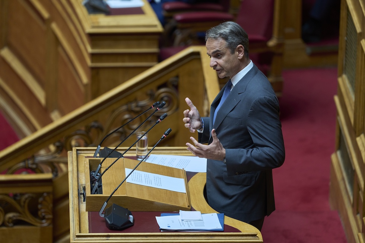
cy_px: 122
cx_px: 182
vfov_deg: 4.6
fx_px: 3041
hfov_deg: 6.9
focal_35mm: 300
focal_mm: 300
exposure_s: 1/1600
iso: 3200
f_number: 2.8
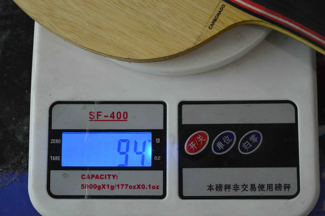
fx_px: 744
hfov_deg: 24.6
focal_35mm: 82
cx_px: 162
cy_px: 108
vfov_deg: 16.5
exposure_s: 1/60
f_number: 5.6
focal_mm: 55
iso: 1600
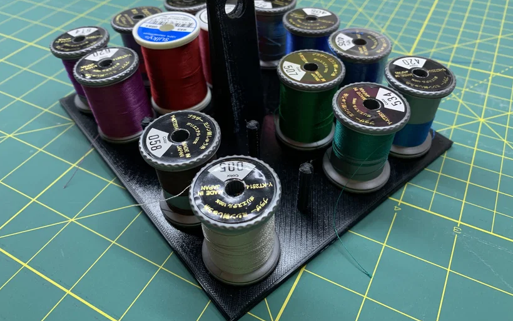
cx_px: 258
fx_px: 392
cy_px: 142
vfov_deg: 44.5
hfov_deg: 66.5
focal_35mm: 28
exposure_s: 1/60
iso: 125
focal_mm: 4.25
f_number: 1.8
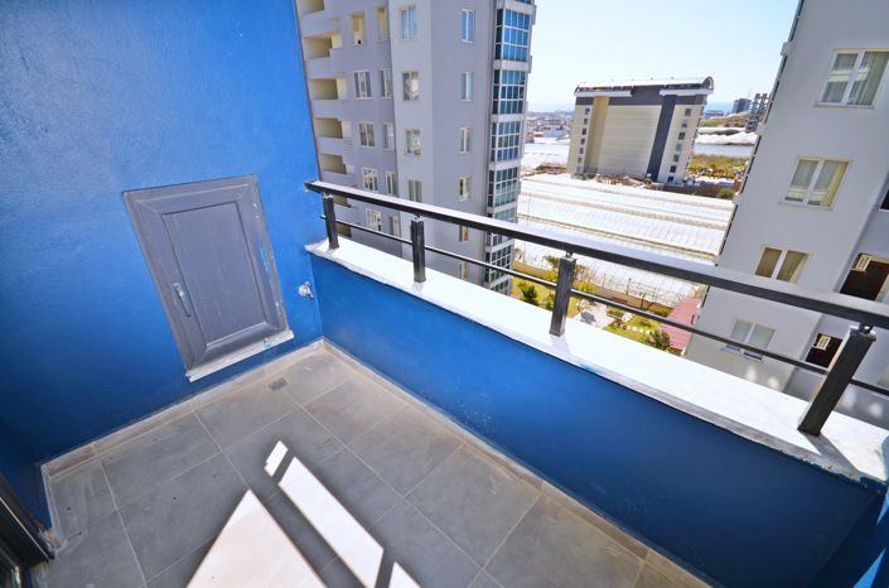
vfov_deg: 77.0
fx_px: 369
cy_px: 294
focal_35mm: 15
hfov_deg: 100.5
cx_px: 444
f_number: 7.1
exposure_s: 1/200
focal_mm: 10
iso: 100
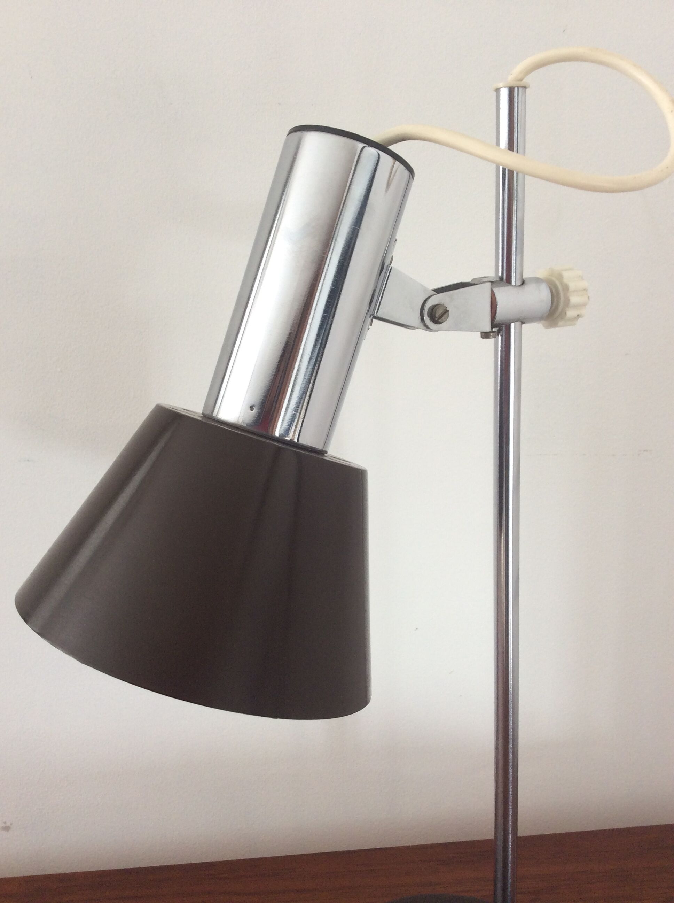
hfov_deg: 44.1
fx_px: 833
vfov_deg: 56.9
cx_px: 337
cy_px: 452
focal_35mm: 32
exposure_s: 1/25
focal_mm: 3.3
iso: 40
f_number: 2.4
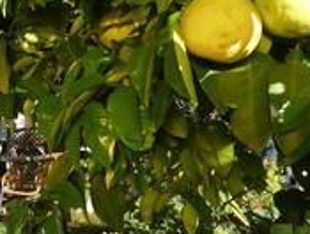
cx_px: -25
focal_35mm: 57
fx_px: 512
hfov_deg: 30.4
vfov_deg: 25.7
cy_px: 90
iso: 100
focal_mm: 4.3
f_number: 3.3
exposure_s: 1/320
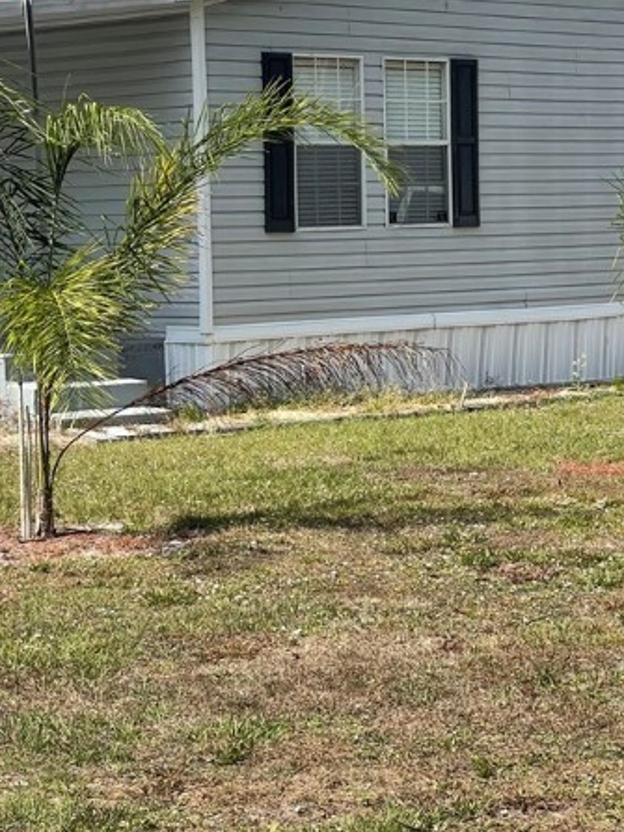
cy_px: 519
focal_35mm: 110
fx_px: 2645
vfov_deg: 17.9
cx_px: 391
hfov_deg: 13.4
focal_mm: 7.5
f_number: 2.2
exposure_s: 1/1167
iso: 20
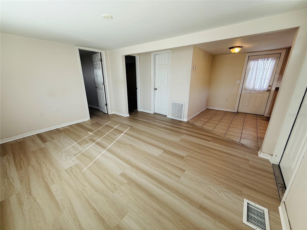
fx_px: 124
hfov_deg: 102.1
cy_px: 115
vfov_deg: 85.7
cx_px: 154
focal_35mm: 14
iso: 100
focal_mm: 2.22
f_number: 2.2
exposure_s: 1/120
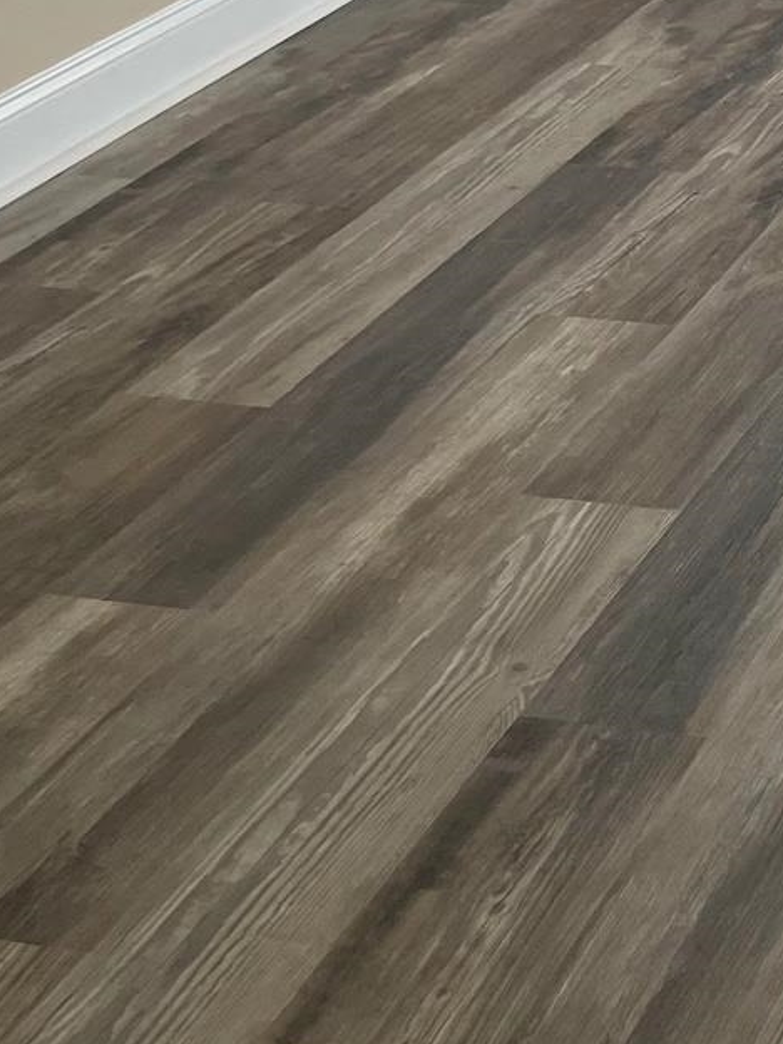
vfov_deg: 20.9
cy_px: -358
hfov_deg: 15.9
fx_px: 2533
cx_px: 1230
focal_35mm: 84
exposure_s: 1/120
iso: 64
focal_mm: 4.2
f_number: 1.6
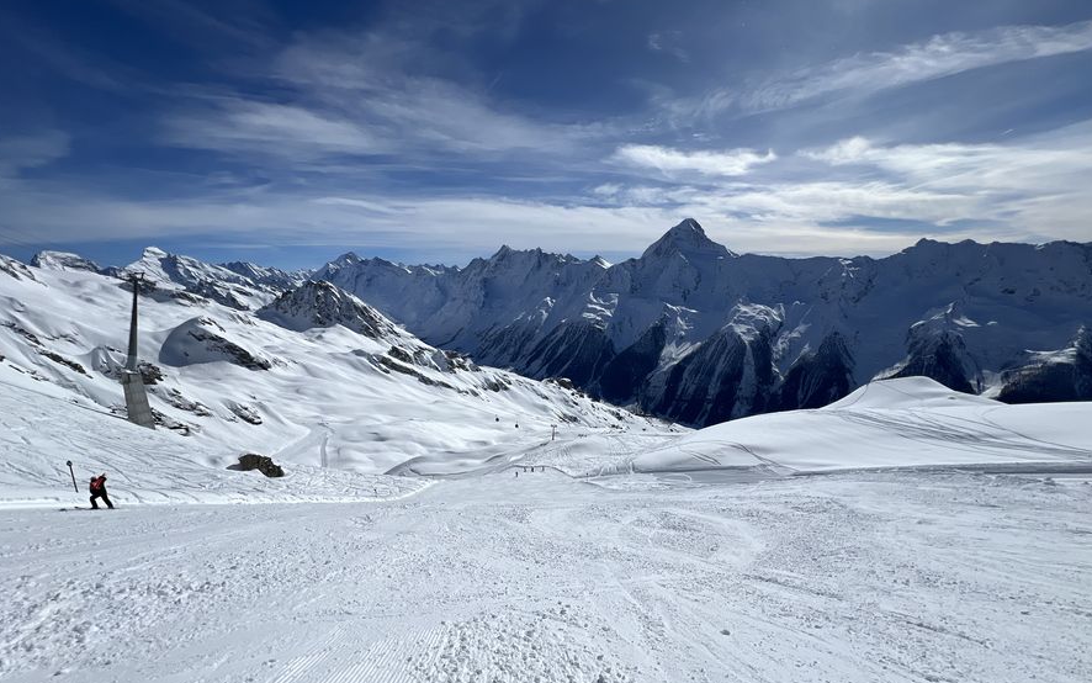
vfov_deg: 78.3
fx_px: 417
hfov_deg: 105.3
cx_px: 546
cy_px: 386
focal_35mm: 14
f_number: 1.8
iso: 25
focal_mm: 1.57
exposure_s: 1/6944
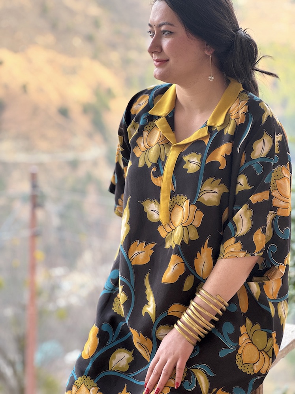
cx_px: 148
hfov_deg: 19.1
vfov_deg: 25.3
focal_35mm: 77
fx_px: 875
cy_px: 197
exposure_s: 1/99
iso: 50
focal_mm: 9
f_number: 2.8
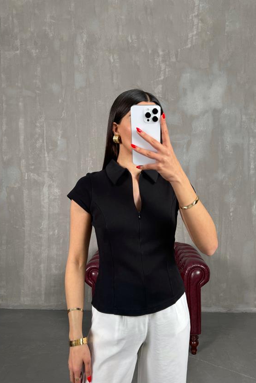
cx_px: 148
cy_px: 191
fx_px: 299
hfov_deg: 46.3
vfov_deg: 65.5
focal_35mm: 28
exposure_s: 1/121
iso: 125
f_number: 1.78
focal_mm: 6.76
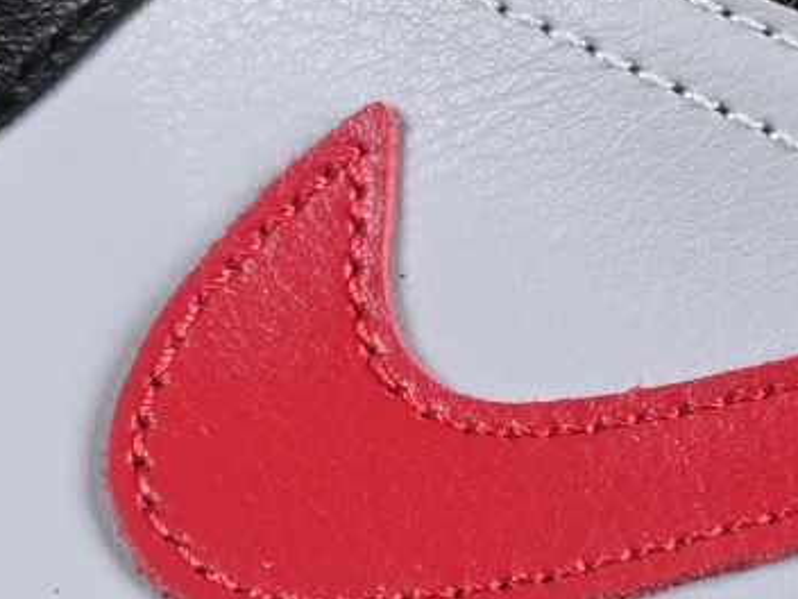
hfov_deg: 3.5
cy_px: -16
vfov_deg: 2.6
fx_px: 13163
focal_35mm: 571
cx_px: 41
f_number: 6.3
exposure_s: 1/60
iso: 160
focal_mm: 50
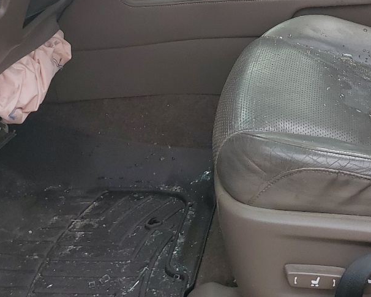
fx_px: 736
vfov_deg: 21.2
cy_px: -59
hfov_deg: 27.7
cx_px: 301
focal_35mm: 67
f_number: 1.5
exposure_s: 1/500
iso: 50
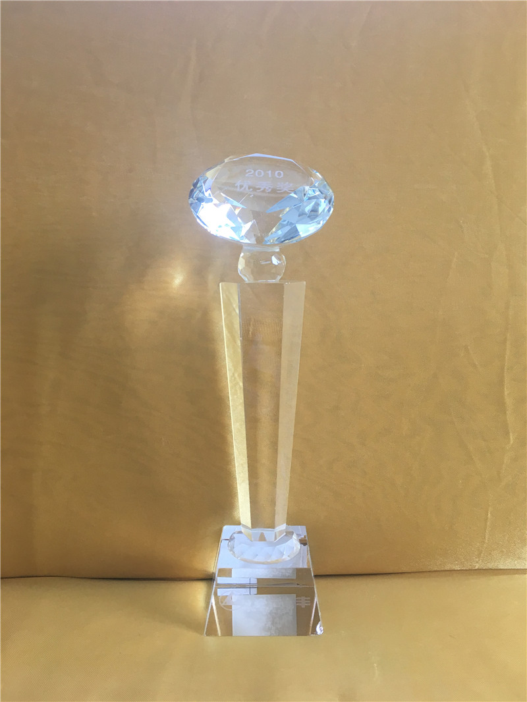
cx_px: 264
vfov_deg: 61.6
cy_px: 351
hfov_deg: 48.2
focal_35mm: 29
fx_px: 588
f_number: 2.2
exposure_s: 1/33
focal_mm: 4.15
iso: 32
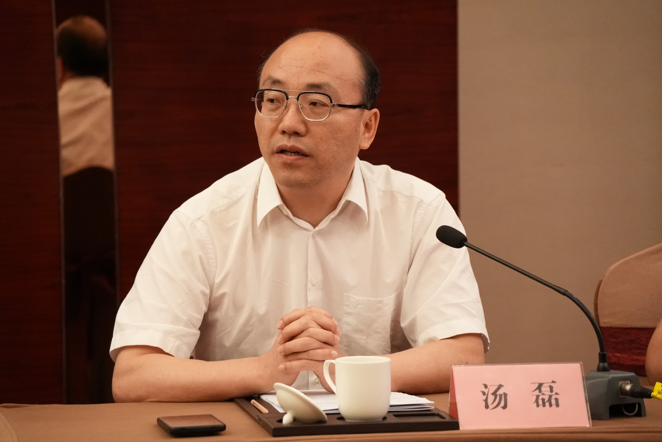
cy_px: 221
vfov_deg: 8.3
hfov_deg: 12.4
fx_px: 3035
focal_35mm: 165
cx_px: 331
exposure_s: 1/200
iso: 12800
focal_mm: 165
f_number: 6.3
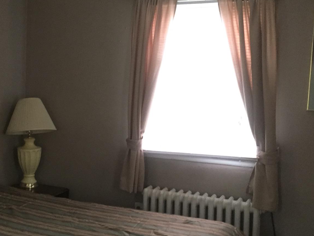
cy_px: 108
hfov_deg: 36.4
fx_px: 472
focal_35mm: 52
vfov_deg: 28.0
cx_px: 100
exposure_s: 1/15
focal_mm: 4.15
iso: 320
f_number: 2.2
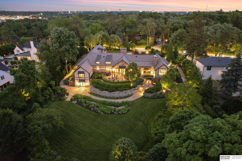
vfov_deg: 57.2
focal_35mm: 22
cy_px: 80
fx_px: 148
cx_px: 121
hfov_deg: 78.6
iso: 2390
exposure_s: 1/2.5
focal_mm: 8.38
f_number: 2.8
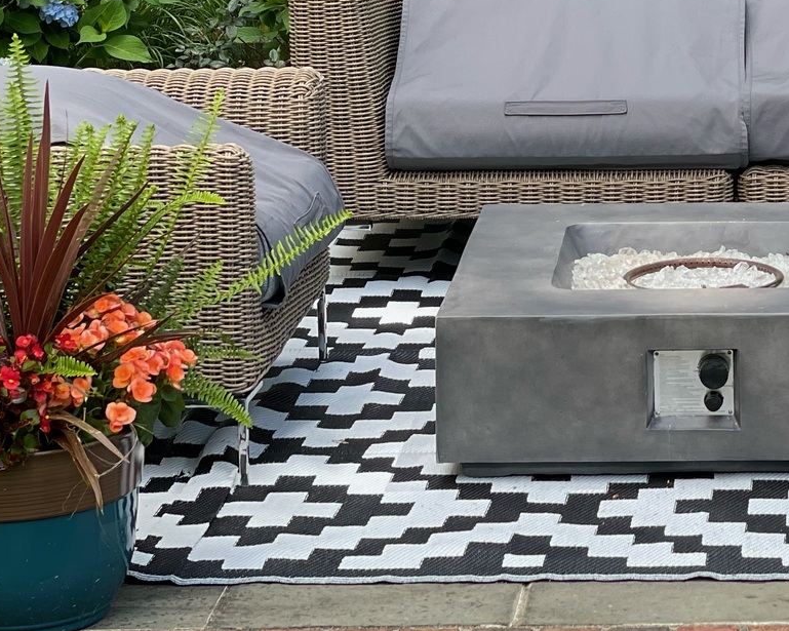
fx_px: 3082
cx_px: 717
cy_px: 48
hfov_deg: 14.4
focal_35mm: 132
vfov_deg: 11.6
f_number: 2
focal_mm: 6
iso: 25
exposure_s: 1/130
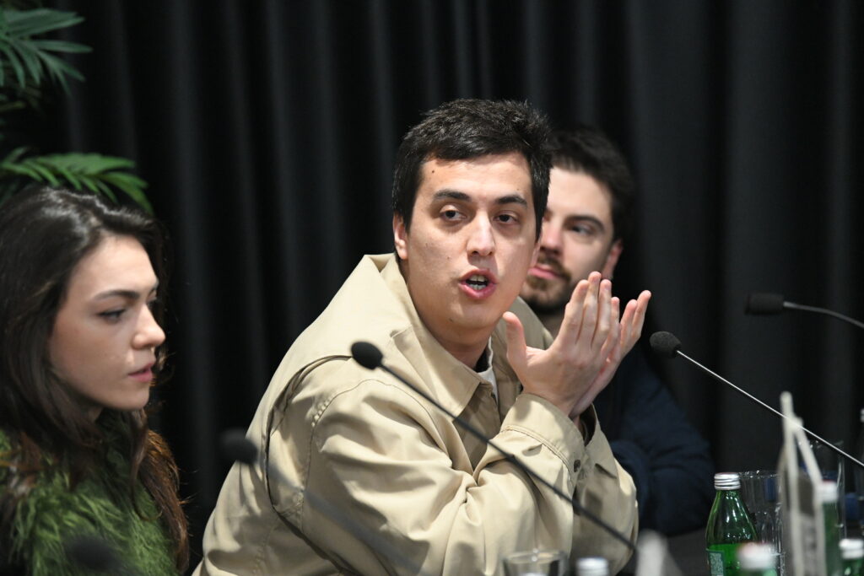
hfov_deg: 12.5
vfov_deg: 8.3
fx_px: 3960
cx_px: 432
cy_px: 288
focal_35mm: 165
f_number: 3.5
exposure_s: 1/200
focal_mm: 165
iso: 6400
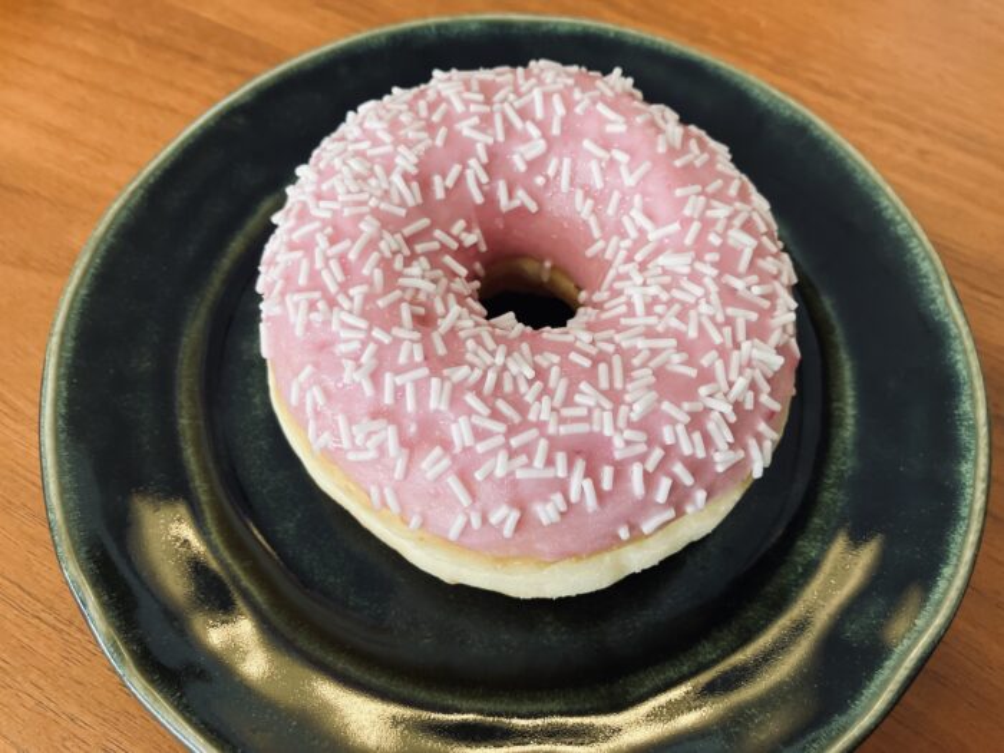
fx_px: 812
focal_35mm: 28
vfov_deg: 49.7
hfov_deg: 63.4
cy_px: 376
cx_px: 502
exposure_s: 1/121
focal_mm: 3.99
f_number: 1.8
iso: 80
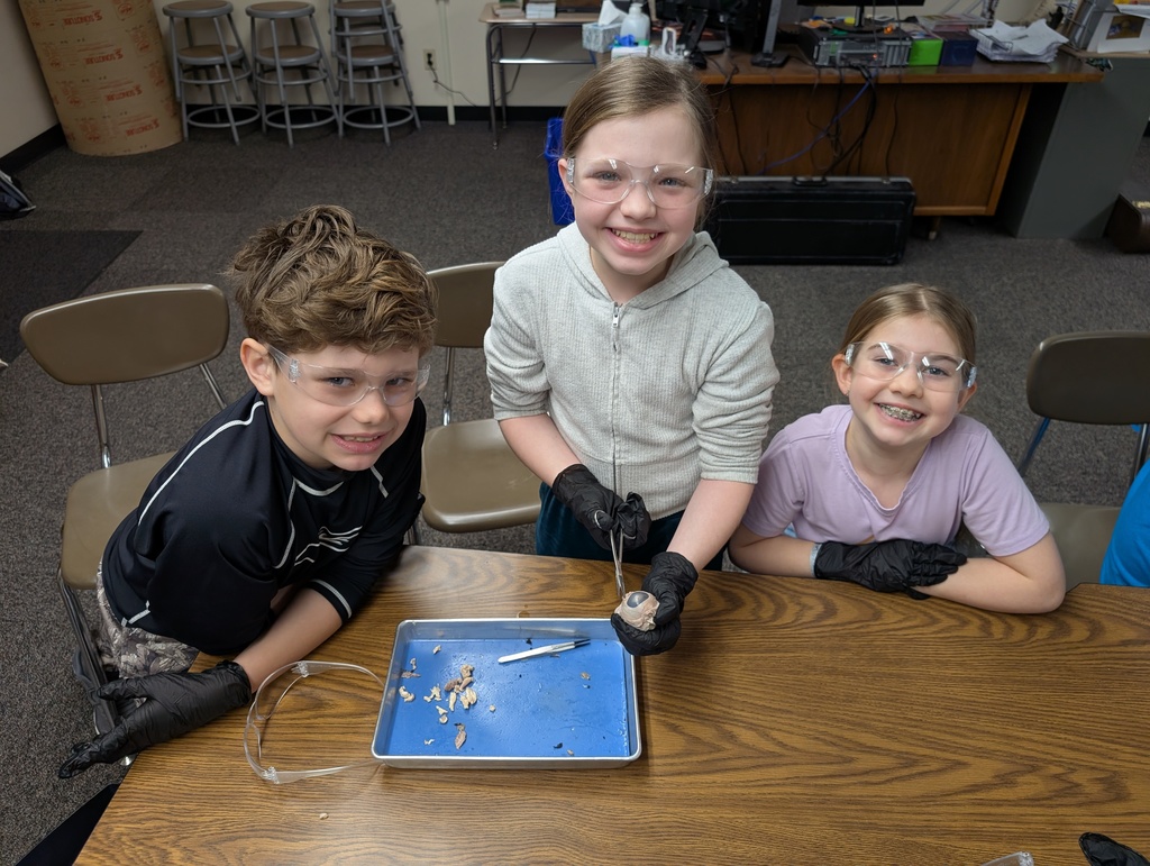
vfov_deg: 56.9
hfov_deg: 71.5
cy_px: 433
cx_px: 575
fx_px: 798
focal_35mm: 24
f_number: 1.68
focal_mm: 6.9
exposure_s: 1/120
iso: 206
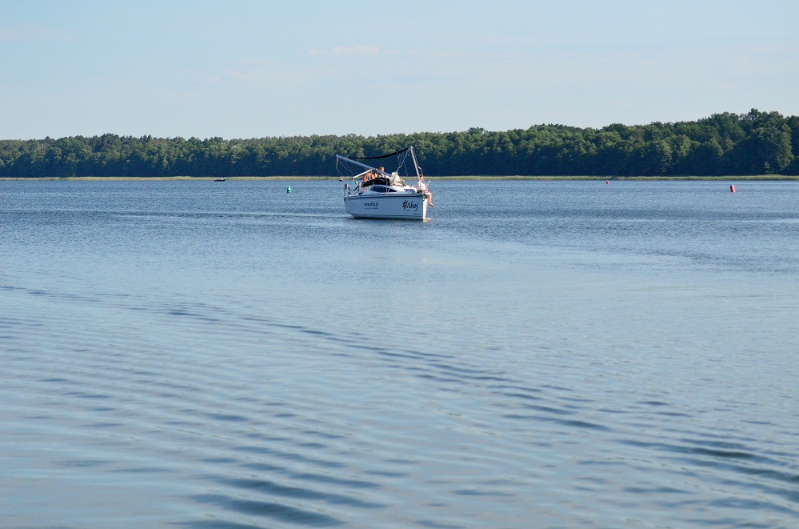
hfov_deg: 18.2
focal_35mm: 112
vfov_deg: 12.1
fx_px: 2491
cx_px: 400
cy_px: 264
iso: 1400
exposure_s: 1/8000
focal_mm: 75
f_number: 5
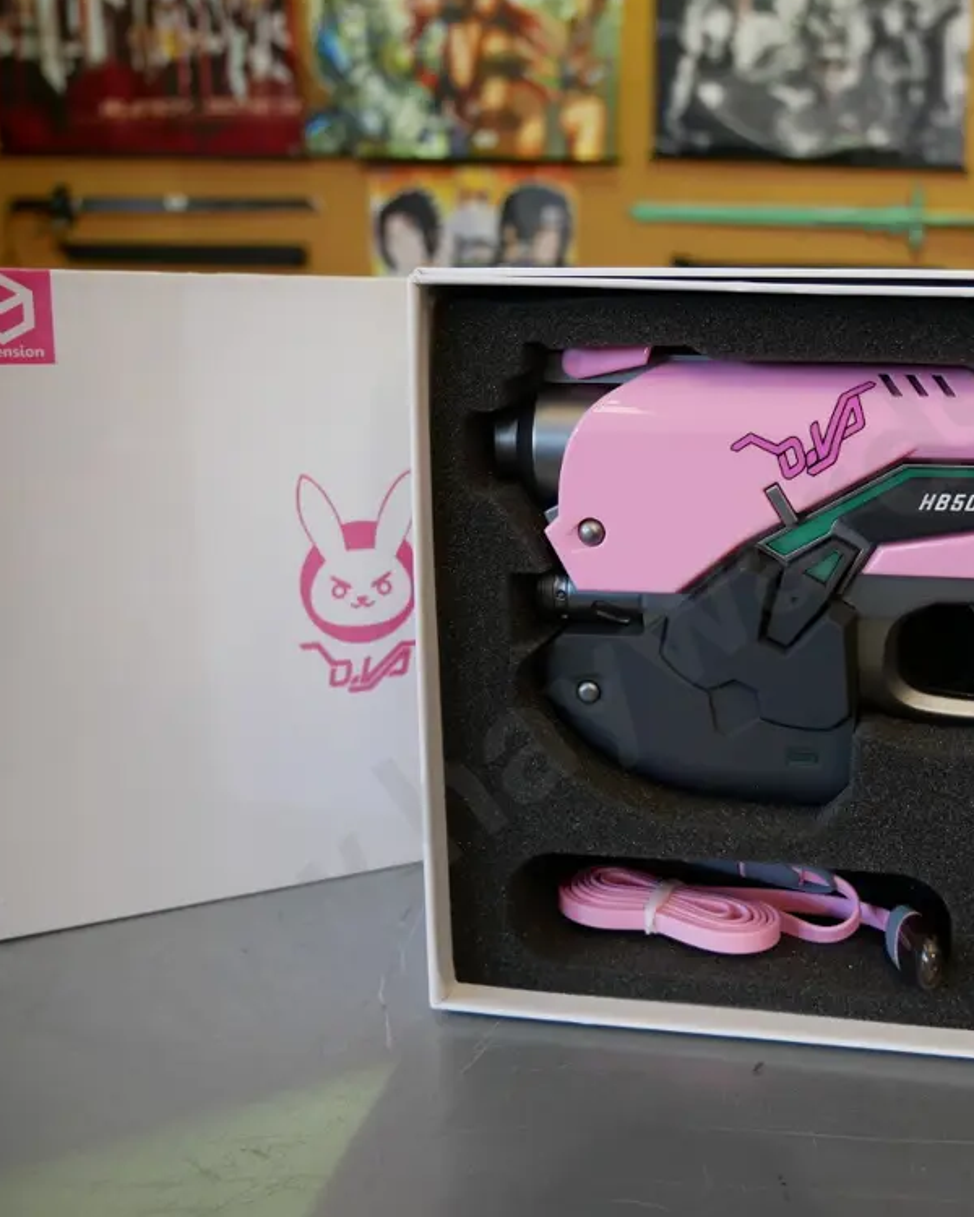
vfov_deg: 45.8
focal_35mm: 40
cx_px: 721
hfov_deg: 36.5
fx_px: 1441
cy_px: 607
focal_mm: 15
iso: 400
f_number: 3.7
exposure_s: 1/60
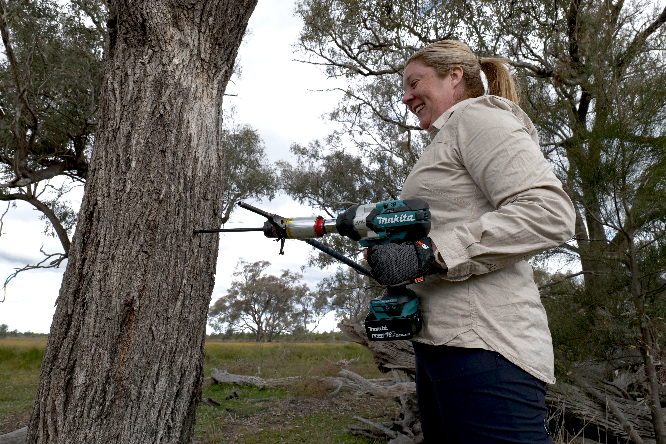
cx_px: 333
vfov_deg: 59.5
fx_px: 388
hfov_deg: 81.2
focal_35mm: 21
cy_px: 222
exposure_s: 1/400
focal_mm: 21
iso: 640
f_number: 11
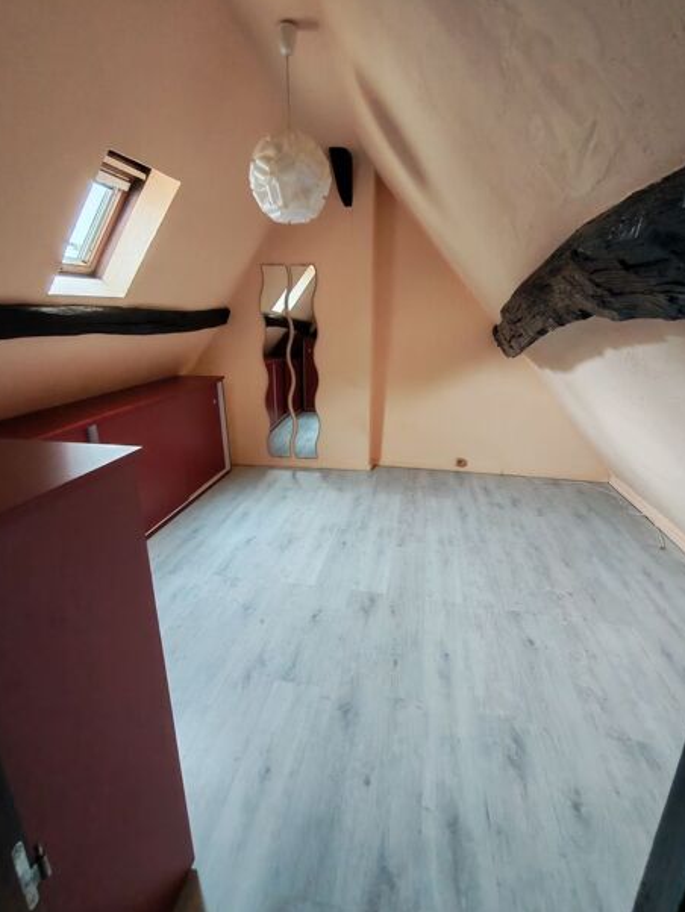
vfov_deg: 91.0
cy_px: 468
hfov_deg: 74.7
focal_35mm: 17
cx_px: 353
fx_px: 448
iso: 200
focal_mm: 1.96
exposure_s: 1/20
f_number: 2.2
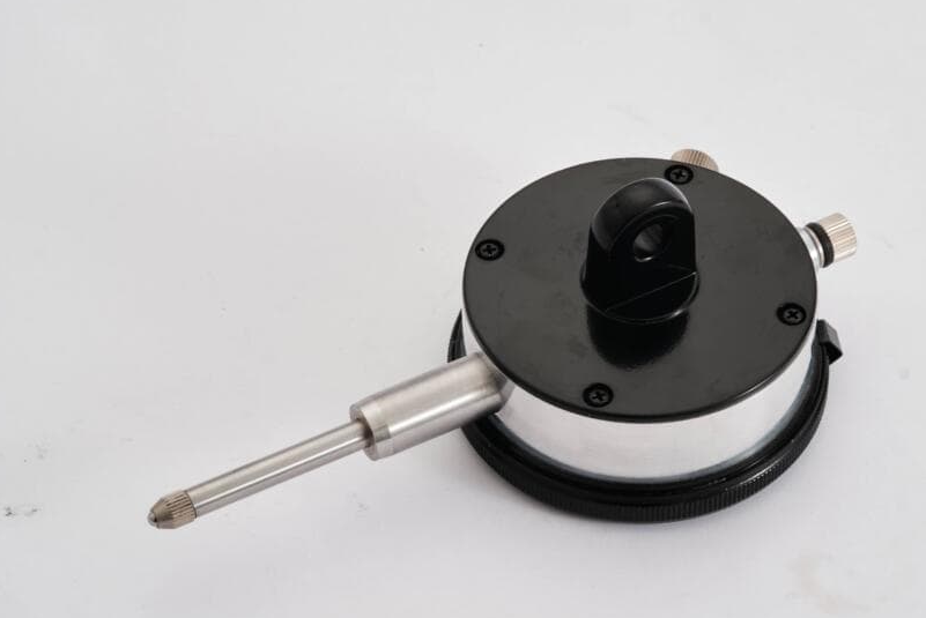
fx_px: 2960
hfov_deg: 17.8
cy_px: 342
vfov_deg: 11.9
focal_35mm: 115
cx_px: 561
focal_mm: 60
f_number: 16
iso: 80
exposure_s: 1/160
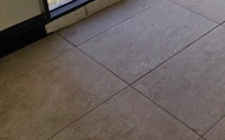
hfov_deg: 24.1
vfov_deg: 15.4
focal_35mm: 62
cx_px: 356
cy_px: -161
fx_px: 380
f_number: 2.2
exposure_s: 1/748
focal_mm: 2.2
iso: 50
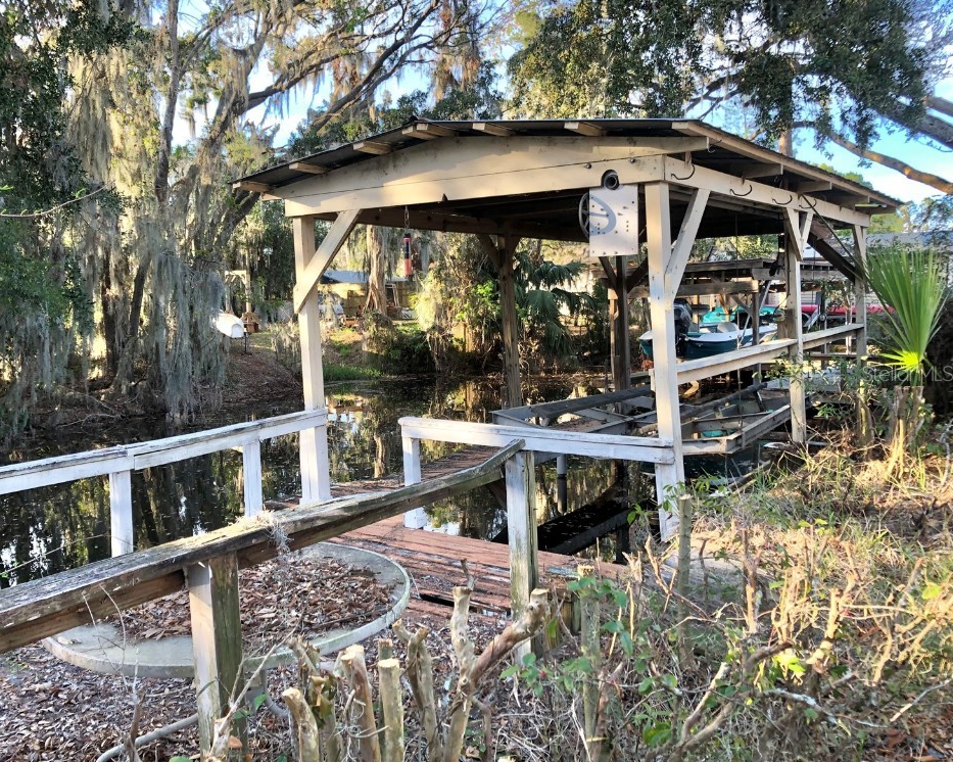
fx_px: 846
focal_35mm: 30
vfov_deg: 48.5
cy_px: 373
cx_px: 435
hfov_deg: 58.7
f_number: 1.8
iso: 25
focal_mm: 3.99
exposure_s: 1/120
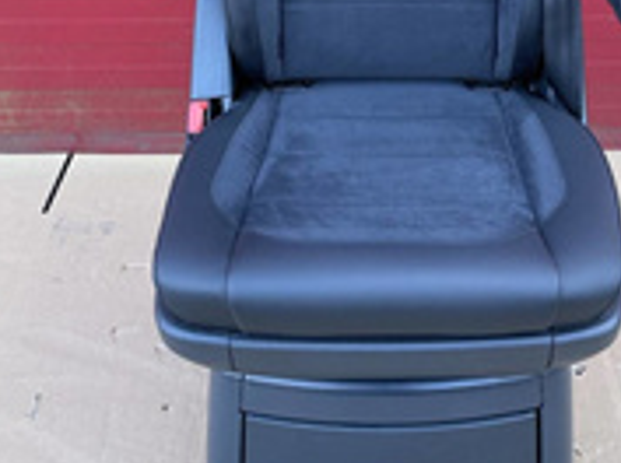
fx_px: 949
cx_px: 400
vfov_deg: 26.3
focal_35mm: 53
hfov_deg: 36.0
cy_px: 25
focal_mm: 4.2
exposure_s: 1/121
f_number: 1.6
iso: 50
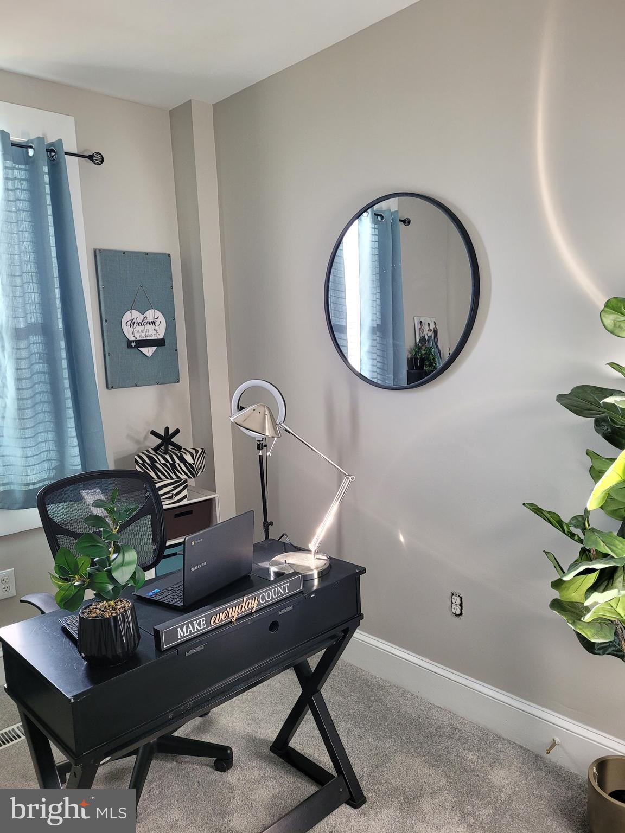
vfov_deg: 67.3
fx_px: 626
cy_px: 416
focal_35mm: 26
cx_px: 312
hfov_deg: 53.1
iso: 200
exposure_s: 1/120
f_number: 1.8
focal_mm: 5.4
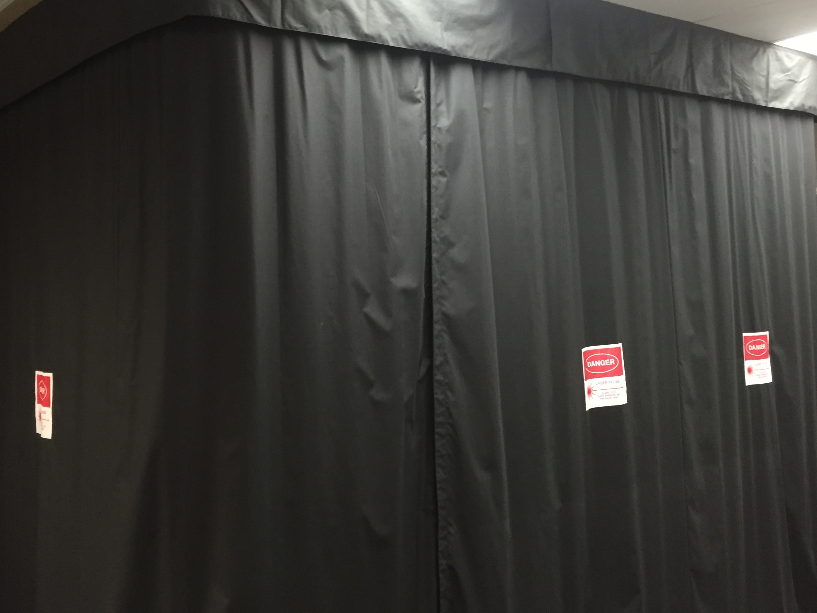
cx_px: 362
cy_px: 242
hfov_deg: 50.0
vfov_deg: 38.5
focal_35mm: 37
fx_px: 873
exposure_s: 1/17
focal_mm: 4.15
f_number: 2.2
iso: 250
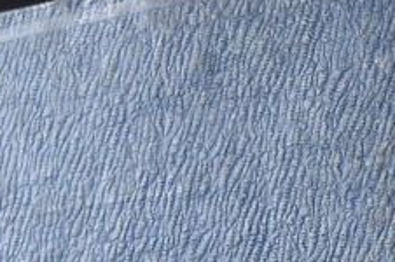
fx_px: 2038
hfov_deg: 10.6
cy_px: 659
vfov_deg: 6.9
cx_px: 641
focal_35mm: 186
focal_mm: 20
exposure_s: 1/125
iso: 2200
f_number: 3.5
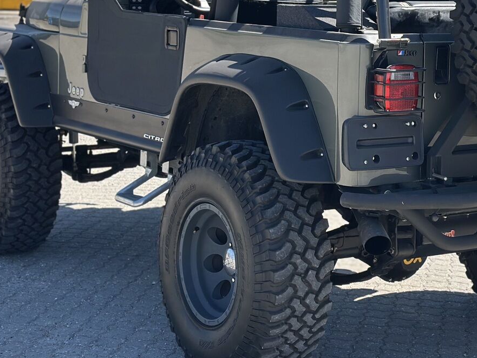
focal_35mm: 93
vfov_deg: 15.8
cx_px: 353
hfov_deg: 20.9
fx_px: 1282
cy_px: 68
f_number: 1.78
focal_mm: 6.86
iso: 80
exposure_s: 1/2304
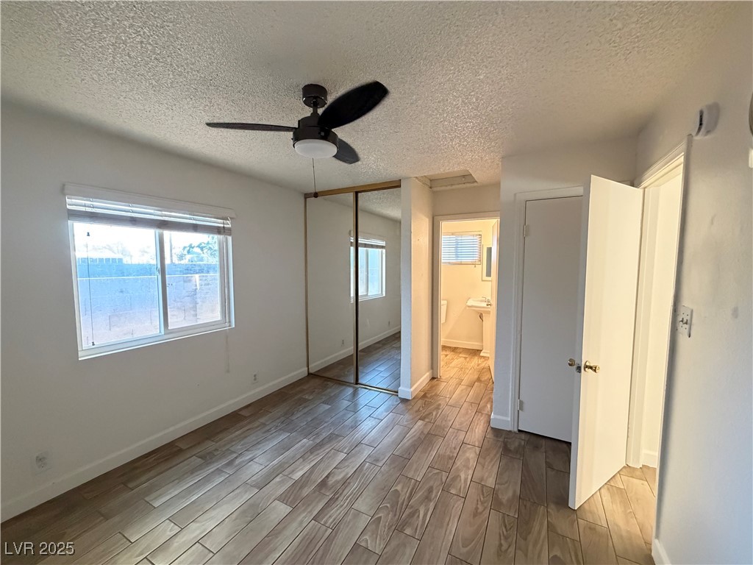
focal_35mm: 14
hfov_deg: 102.1
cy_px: 282
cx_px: 376
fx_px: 305
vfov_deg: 85.7
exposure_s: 1/60
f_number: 2.2
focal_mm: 2.22
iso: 800
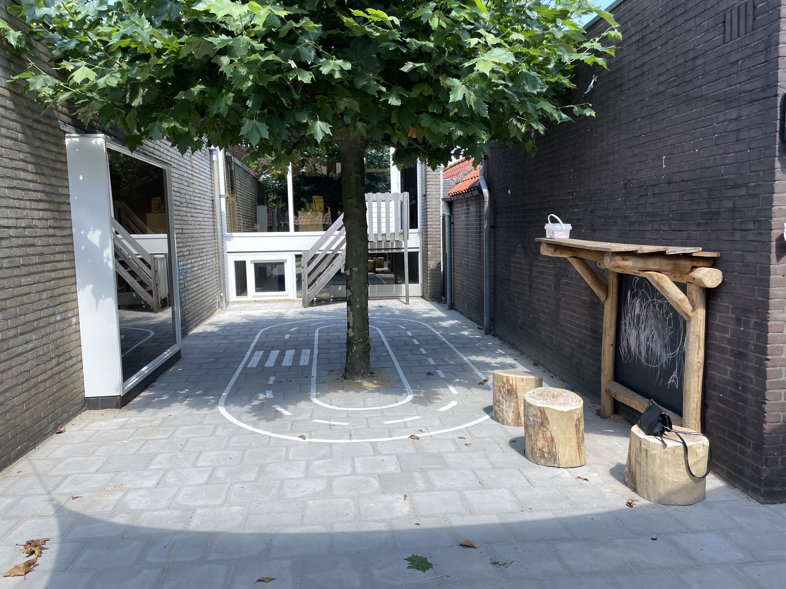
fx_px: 590
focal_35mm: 26
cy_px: 294
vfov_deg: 53.1
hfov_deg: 67.3
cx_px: 393
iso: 32
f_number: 1.6
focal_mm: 4.2
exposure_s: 1/882
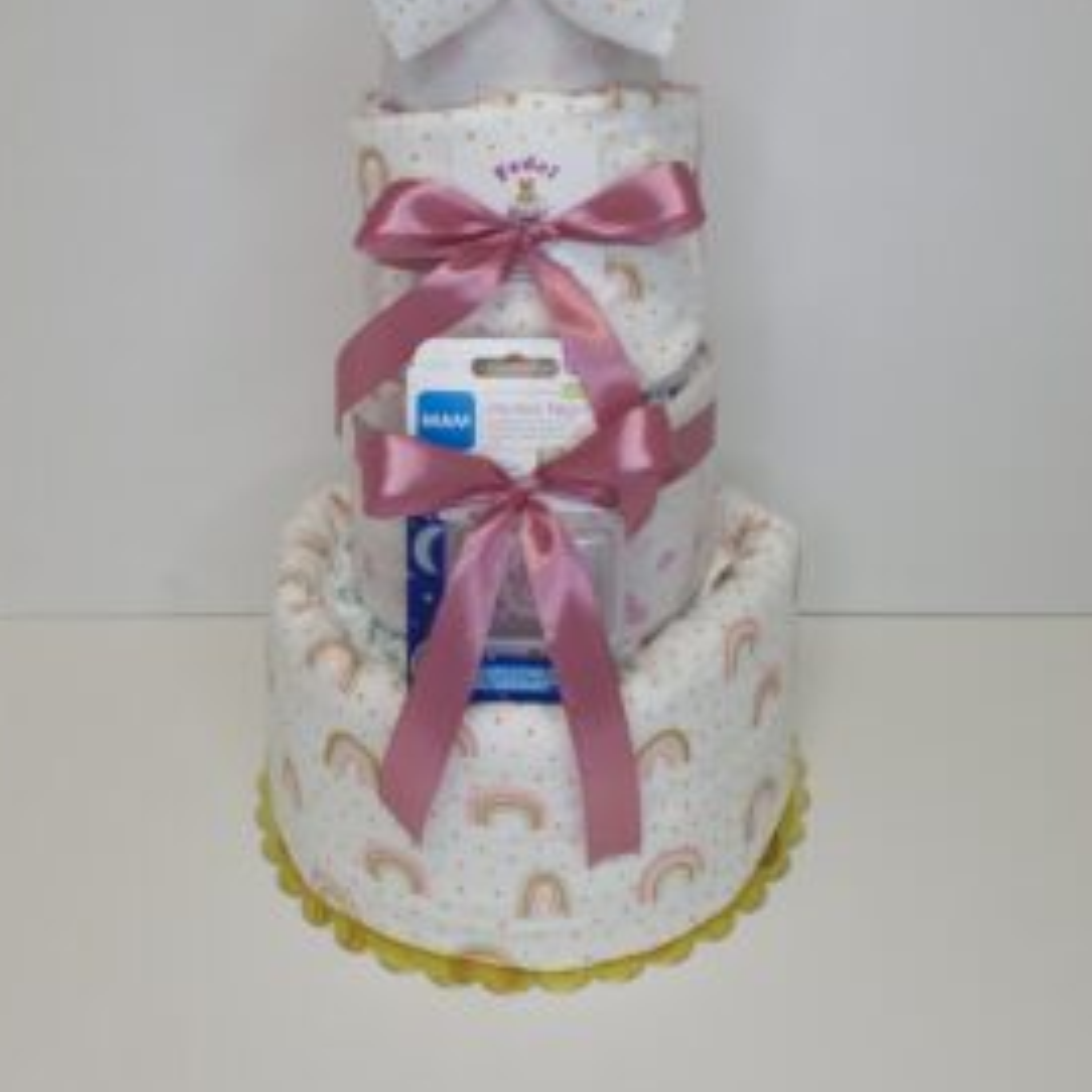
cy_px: 306
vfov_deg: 52.2
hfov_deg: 54.0
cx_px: 552
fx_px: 1071
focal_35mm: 30
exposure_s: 1/50
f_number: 1.8
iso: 50
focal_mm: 5.54
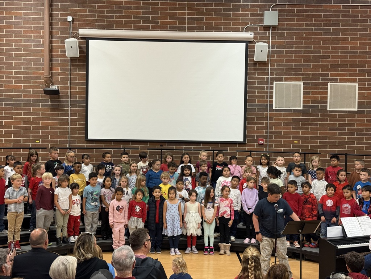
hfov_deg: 39.7
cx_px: 186
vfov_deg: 30.3
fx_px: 514
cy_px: 140
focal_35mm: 48
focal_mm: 6.76
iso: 160
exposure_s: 1/60
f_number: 1.78
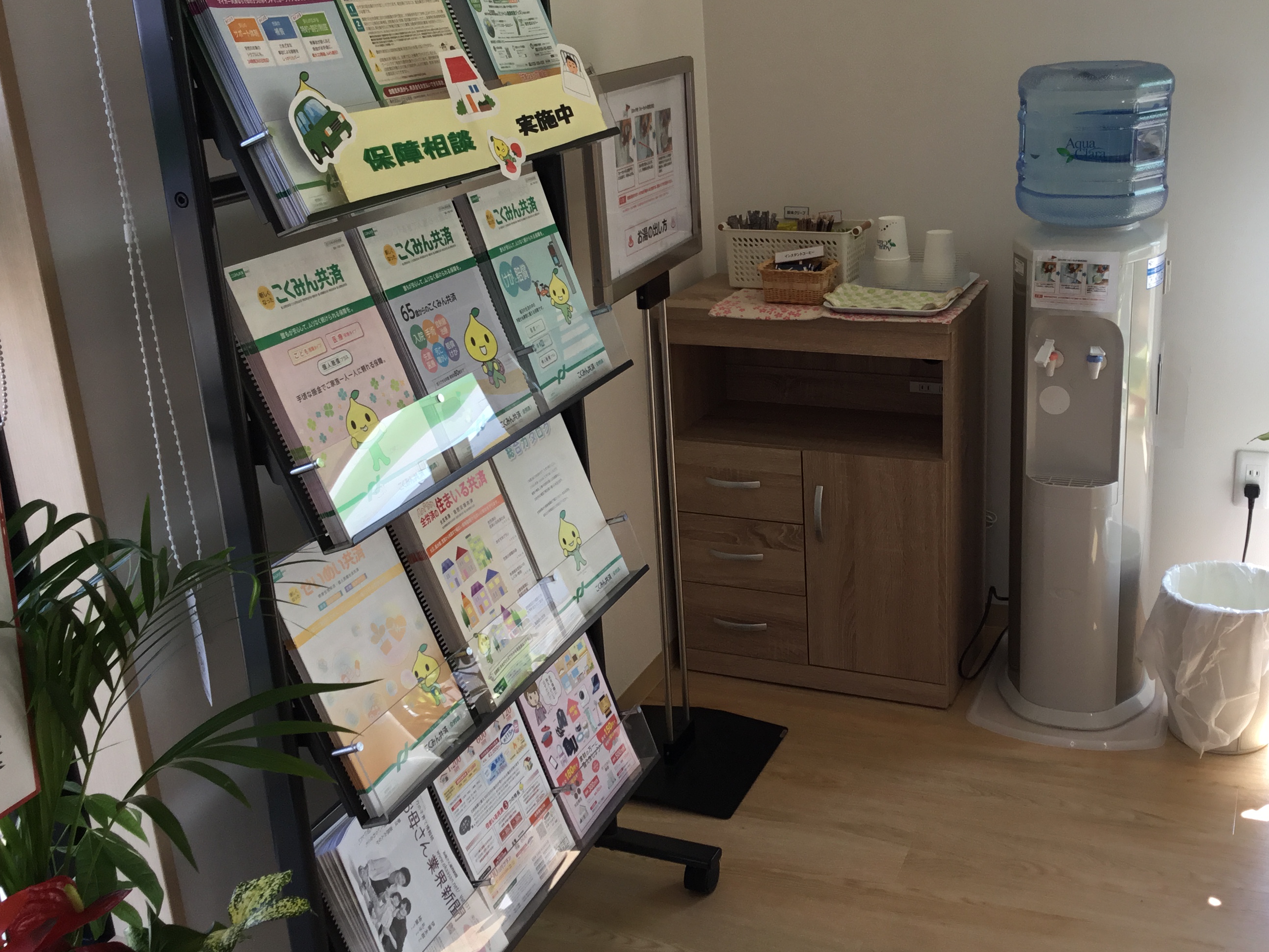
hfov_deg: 47.6
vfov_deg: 36.8
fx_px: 1430
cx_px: 760
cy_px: 442
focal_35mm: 39
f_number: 2.4
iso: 25
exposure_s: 1/120
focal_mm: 3.3
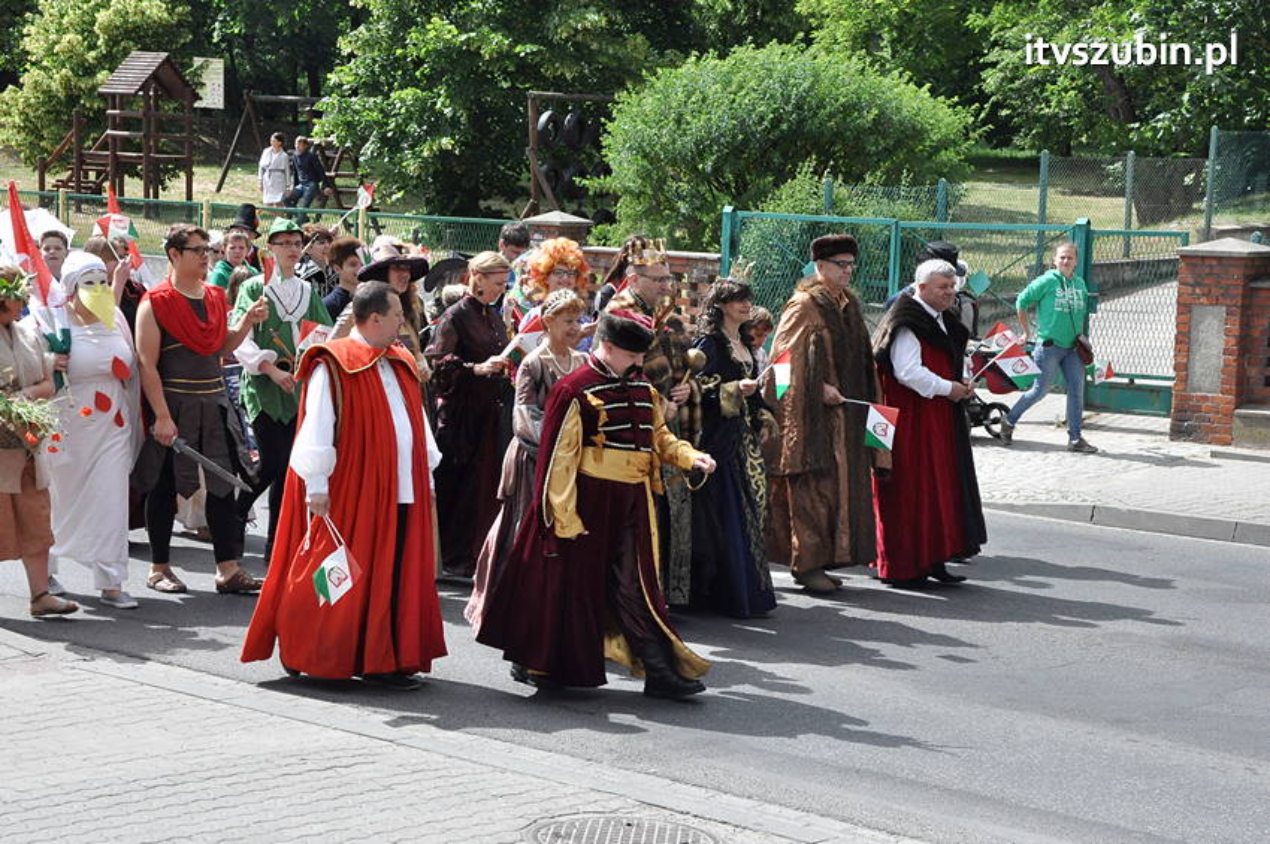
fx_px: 2538
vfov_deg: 18.9
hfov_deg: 28.1
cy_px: 422
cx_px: 635
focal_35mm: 72
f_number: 13
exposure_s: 1/640
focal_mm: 48
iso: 1250
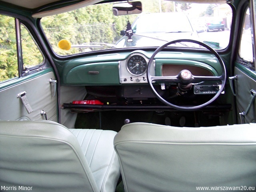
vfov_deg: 42.9
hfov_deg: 55.4
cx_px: 128
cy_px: 96
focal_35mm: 33
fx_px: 244
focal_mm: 5.85
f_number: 2.8
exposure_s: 1/6
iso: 200
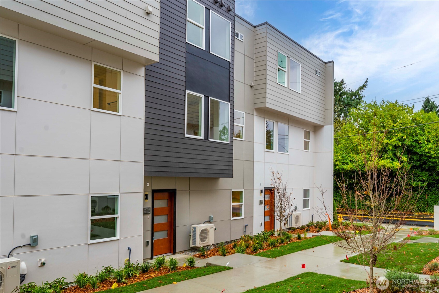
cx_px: 220
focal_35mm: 24
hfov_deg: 73.7
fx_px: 293
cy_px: 146
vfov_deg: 53.1
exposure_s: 1/30
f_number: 8
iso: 125
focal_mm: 24
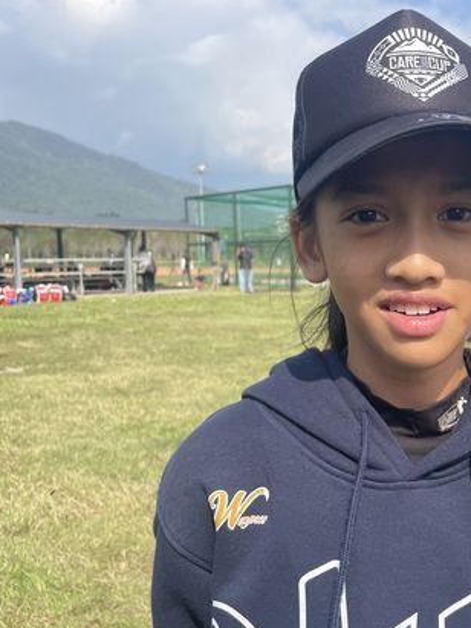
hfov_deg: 36.4
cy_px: 341
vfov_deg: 48.9
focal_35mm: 38
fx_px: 690
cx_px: 381
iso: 32
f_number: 1.6
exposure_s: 1/2020
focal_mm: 4.2
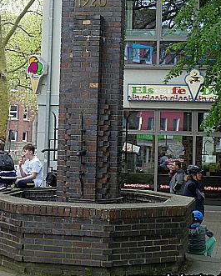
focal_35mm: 92
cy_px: 76
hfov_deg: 16.7
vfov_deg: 20.7
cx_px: 79
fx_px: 752
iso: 125
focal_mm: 10.9
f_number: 4.3
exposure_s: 1/80
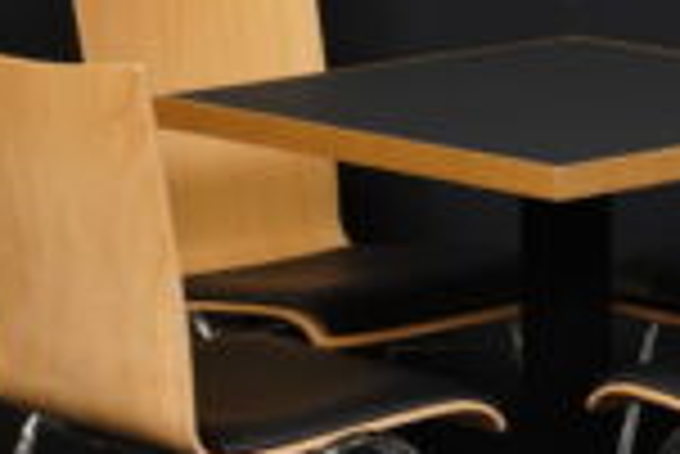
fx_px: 5710
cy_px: 252
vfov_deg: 4.6
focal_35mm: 302
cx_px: 536
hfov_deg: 6.8
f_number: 7.1
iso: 5000
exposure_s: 1/200
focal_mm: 76
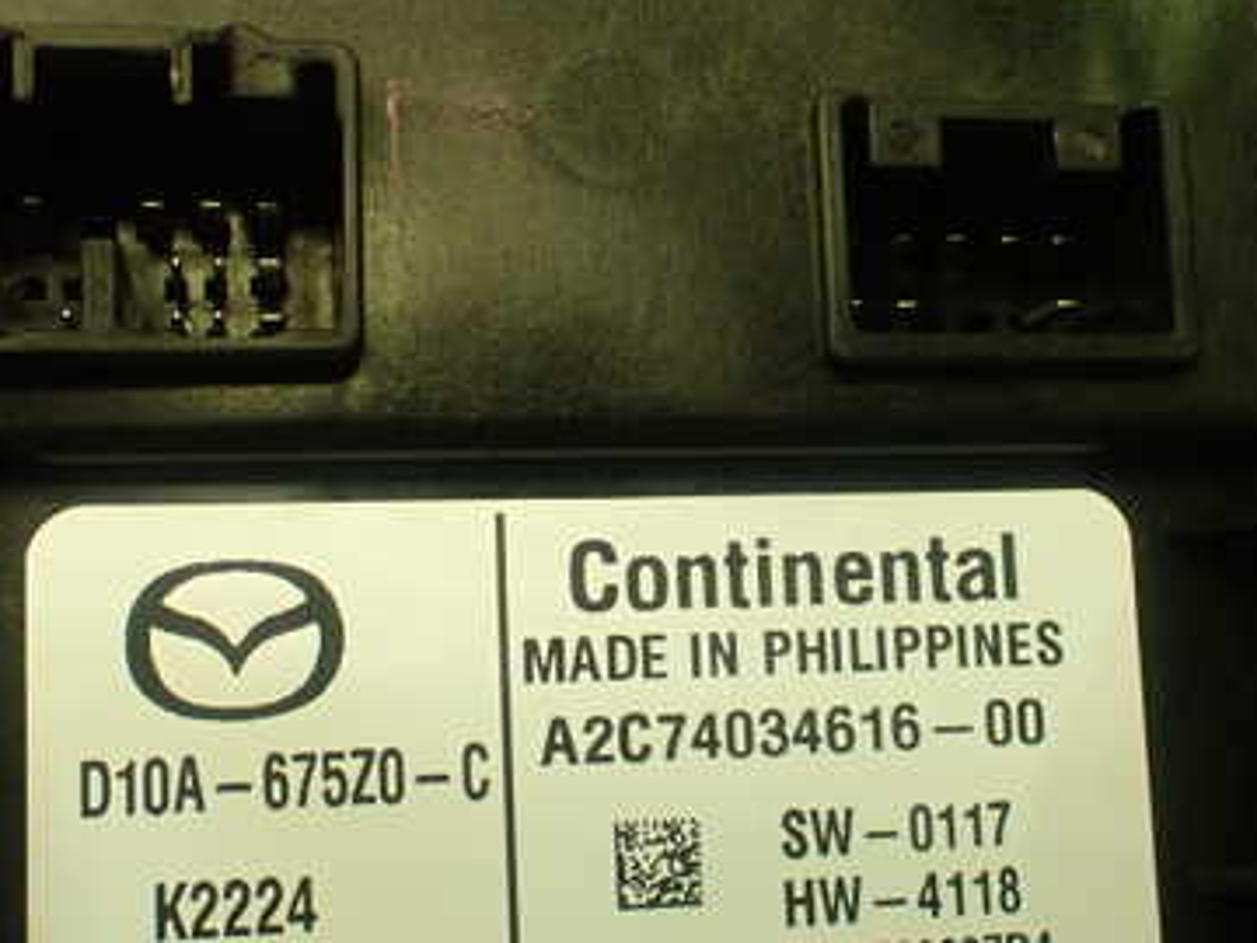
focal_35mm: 50
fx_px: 1816
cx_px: 653
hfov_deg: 38.2
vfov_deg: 29.1
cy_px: 499
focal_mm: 5.4
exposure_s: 1/125
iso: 400
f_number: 2.3
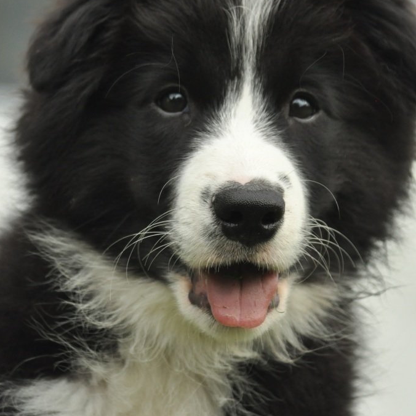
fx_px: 5765
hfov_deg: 4.1
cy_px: 171
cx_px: 207
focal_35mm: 424
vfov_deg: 4.1
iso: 800
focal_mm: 220
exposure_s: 1/640
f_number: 5.3
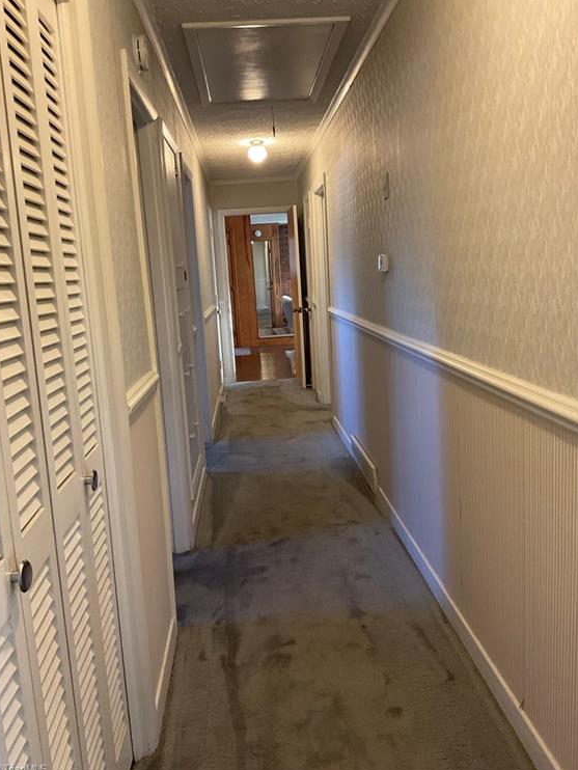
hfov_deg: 46.8
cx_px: 290
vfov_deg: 59.9
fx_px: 668
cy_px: 378
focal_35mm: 30
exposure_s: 1/60
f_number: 1.8
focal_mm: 3
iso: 125
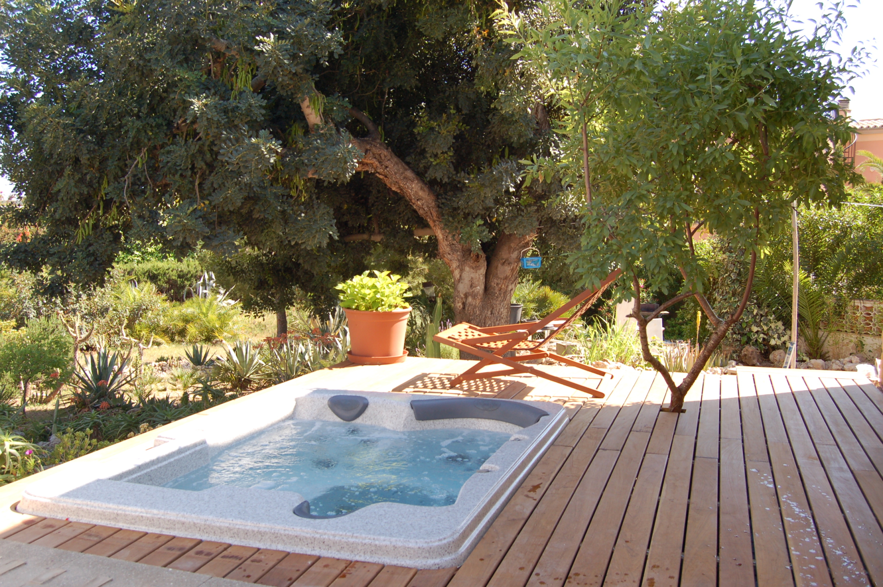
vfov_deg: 38.3
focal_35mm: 34
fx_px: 845
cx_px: 442
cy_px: 294
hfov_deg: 55.1
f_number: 6.3
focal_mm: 23
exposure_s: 1/250
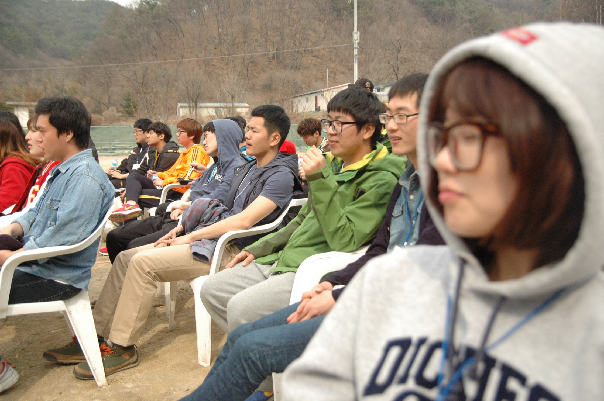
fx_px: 553
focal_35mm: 33
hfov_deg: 57.3
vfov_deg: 39.9
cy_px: 200
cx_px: 302
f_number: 2.8
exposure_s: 1/5000
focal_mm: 22
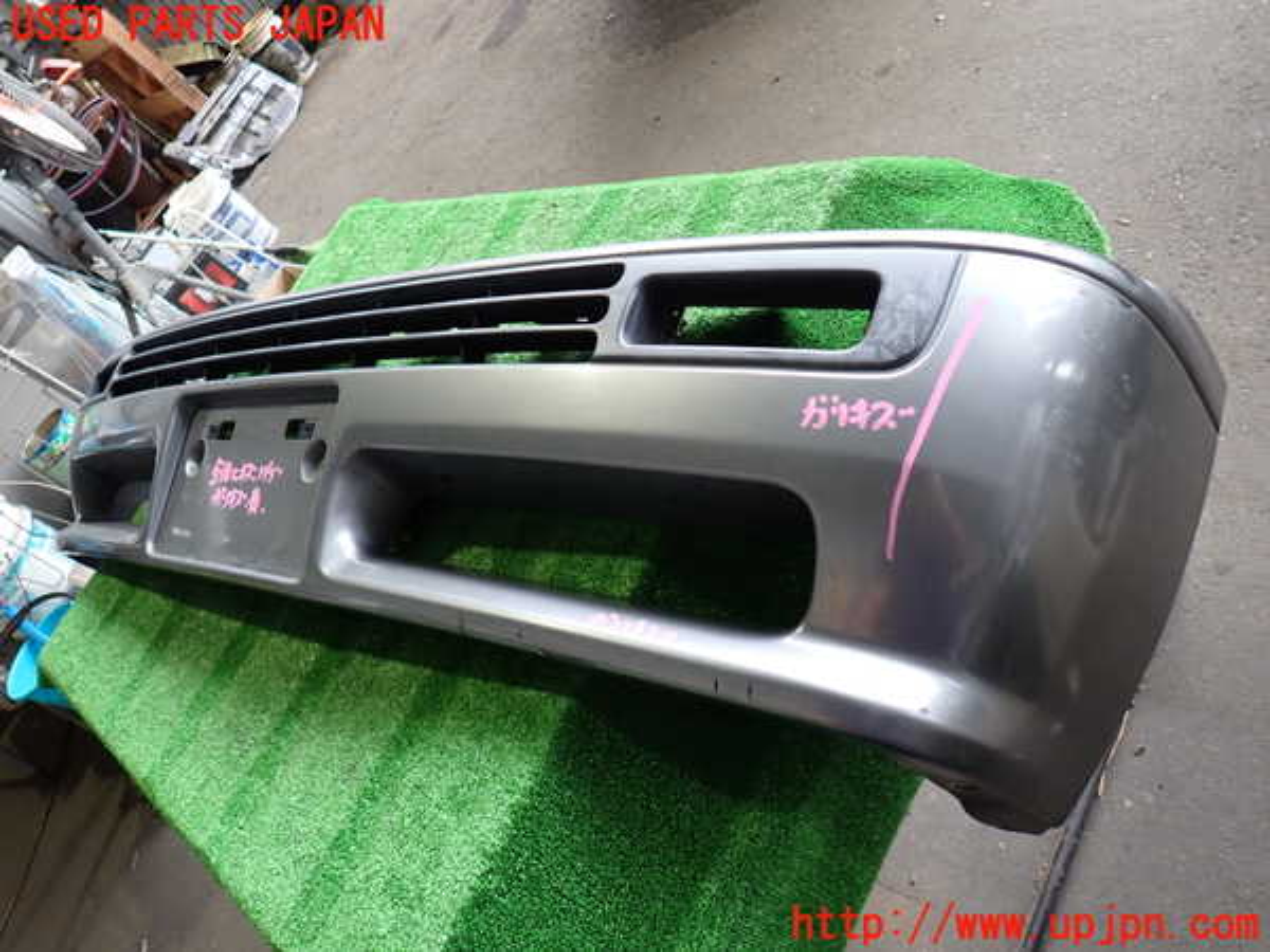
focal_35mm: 25
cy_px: 476
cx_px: 635
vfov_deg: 54.9
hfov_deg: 69.4
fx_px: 917
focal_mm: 4.5
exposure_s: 1/50
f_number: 2
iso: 200
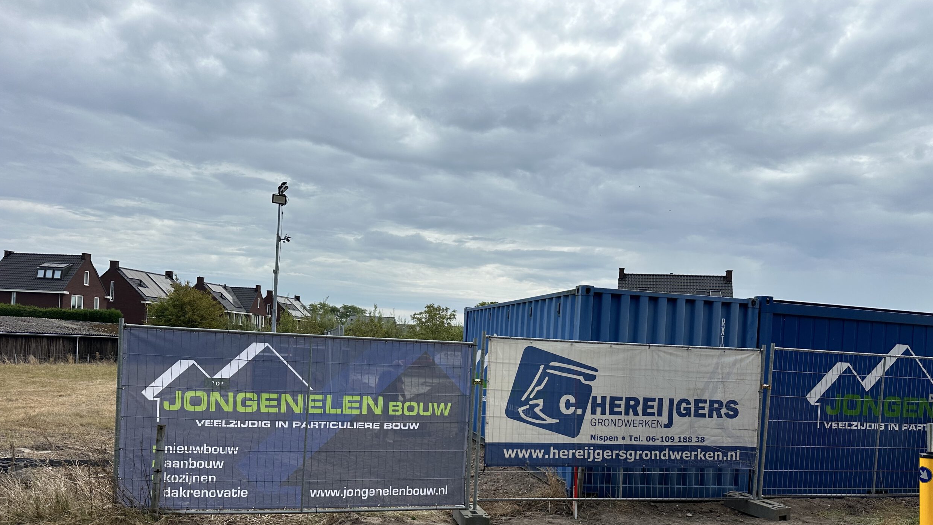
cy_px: 351
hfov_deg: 69.8
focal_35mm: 27
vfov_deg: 42.3
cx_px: 479
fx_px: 668
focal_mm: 6.86
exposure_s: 1/5848
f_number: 1.78
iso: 80
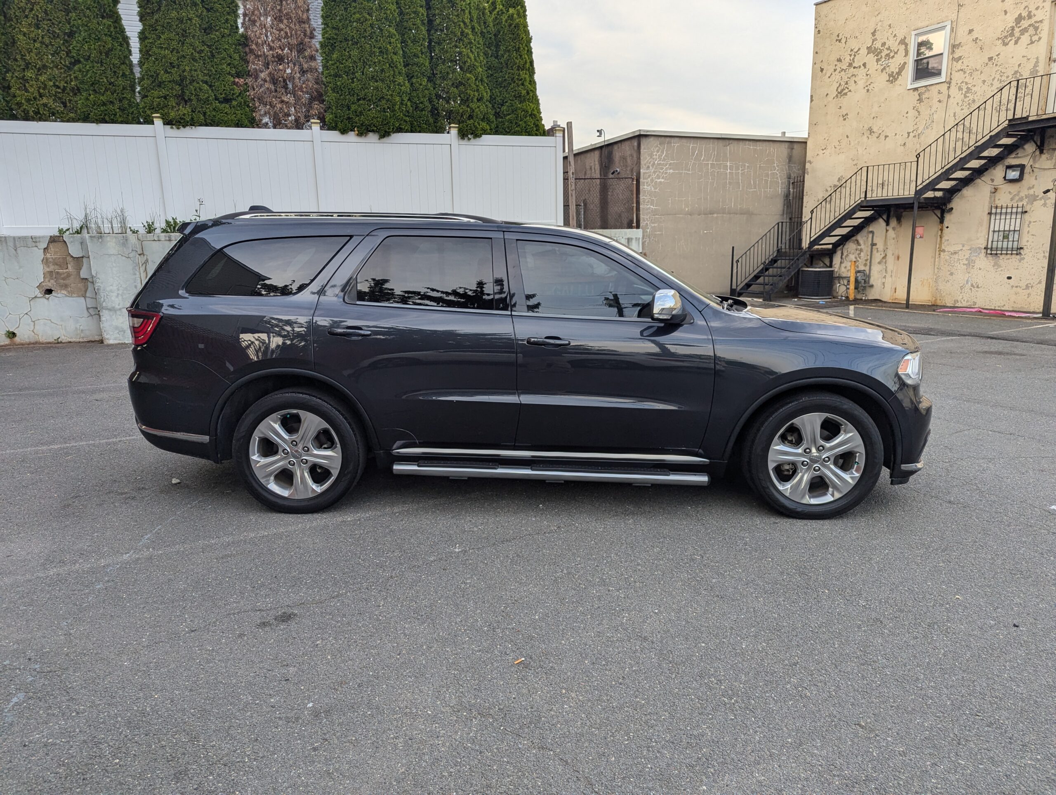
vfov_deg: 56.9
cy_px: 398
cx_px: 528
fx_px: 733
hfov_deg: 71.5
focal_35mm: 24
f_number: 1.85
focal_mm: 6.81
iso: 45
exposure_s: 1/287
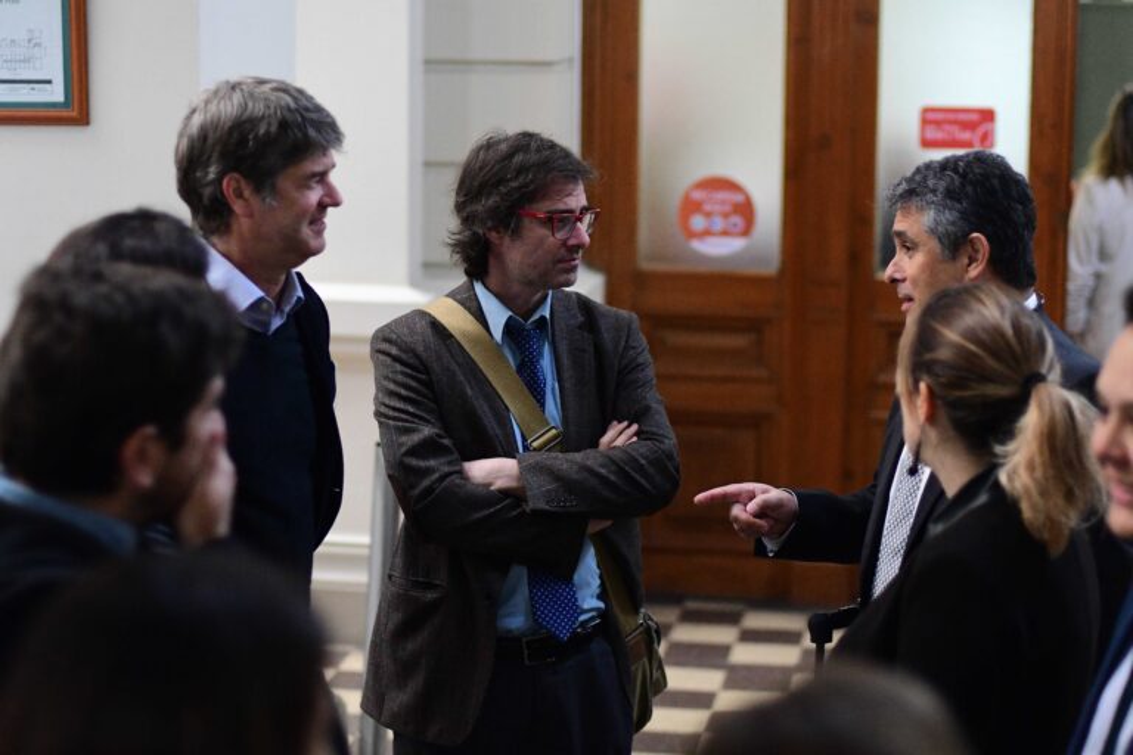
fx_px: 2360
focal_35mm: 75
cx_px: 566
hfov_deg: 27.0
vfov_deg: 18.2
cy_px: 378
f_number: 1.8
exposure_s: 1/250
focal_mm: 50
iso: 3200
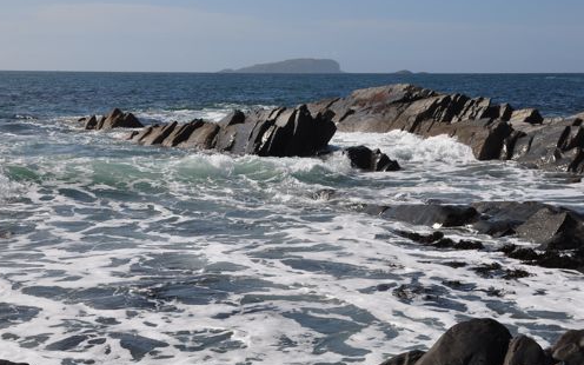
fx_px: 1066
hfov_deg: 30.6
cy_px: 188
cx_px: 283
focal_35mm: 67
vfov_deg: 19.4
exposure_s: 1/500
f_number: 11
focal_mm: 34
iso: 200
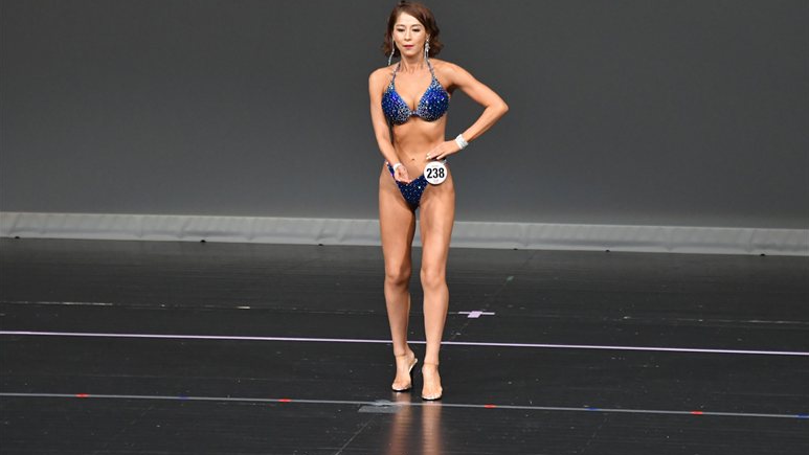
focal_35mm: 315
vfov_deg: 3.9
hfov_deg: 6.9
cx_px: 404
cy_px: 195
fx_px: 6758
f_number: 5.6
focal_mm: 200
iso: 4000
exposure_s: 1/400
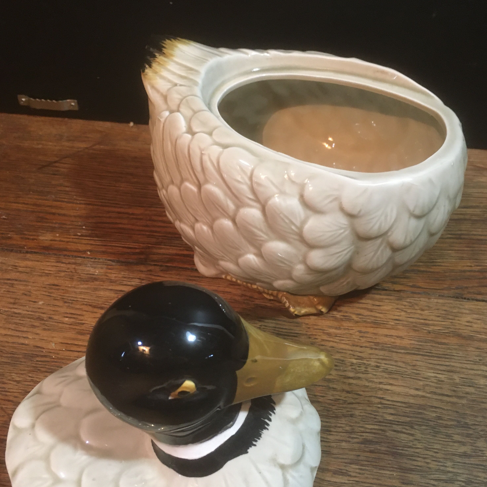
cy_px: 243
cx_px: 245
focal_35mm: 35
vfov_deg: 47.2
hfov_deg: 47.2
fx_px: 557
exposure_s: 1/20
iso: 200
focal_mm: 4.15
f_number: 2.2
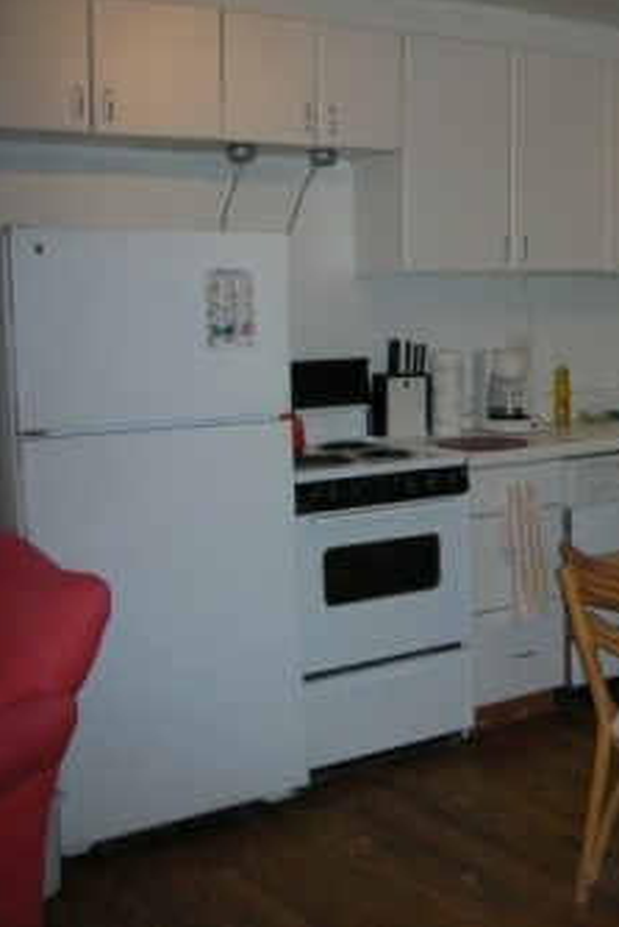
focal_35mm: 49
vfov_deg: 40.3
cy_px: 461
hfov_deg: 26.1
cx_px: 619
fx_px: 1262
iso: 101
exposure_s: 1/60.1
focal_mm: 5.8
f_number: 3
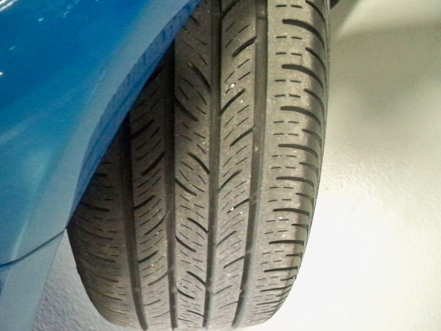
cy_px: 166
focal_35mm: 35
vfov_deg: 40.7
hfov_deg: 52.6
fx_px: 446
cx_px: 220
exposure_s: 1/60
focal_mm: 6.3
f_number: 3.1
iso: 2500
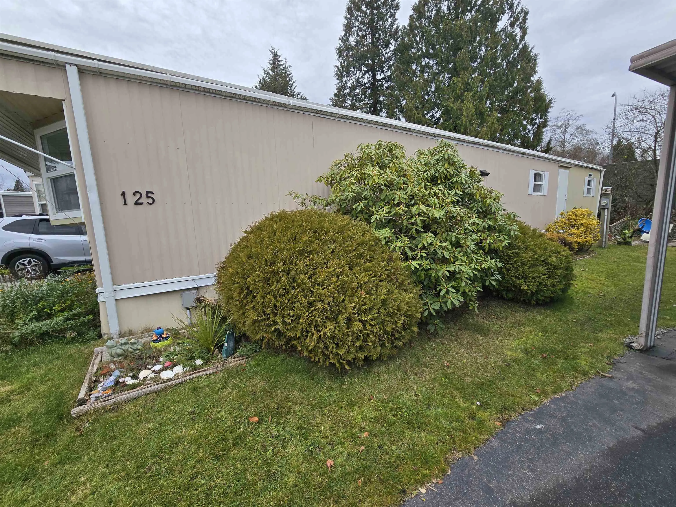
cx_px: 338
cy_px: 254
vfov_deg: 89.9
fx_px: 254
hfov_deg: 106.2
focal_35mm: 13
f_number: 2.2
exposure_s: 1/404
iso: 50
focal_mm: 2.2
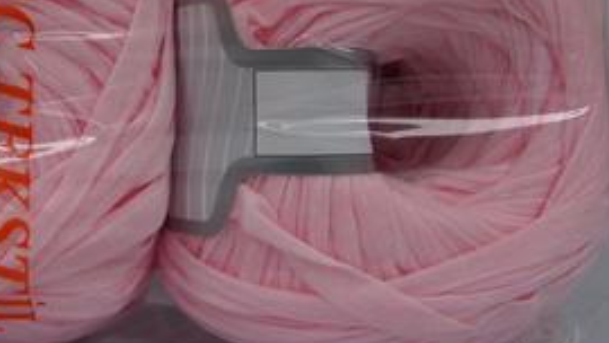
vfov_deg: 16.9
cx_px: 169
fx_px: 1147
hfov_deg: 29.4
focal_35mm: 71
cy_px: 98
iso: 103
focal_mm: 8.96
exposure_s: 1/120
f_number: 2.8
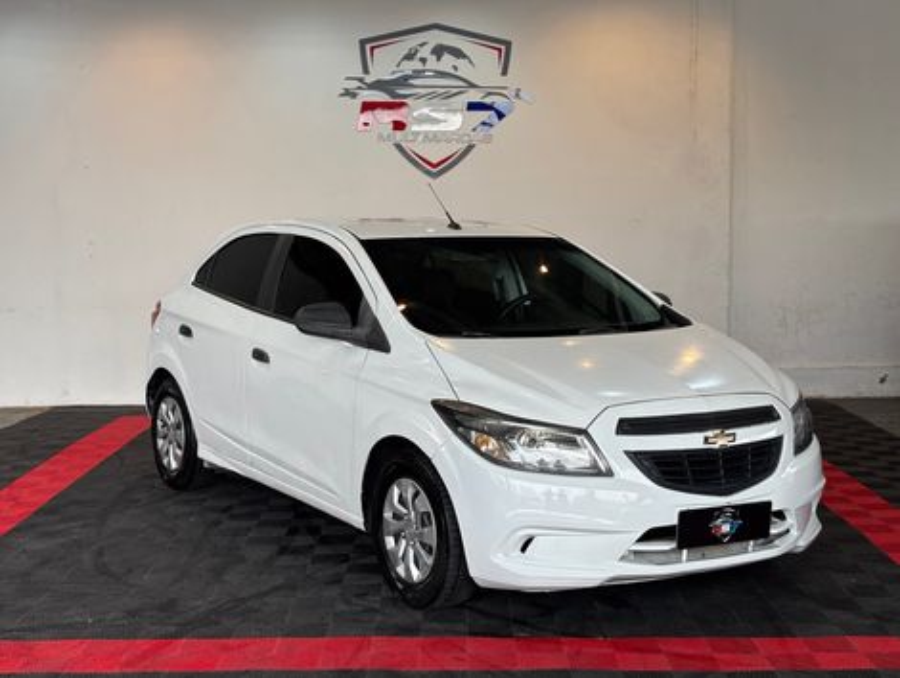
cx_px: 450
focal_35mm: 52
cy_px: 339
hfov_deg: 36.8
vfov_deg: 28.1
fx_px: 1354
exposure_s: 1/374
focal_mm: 5.96
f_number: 1.6
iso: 32
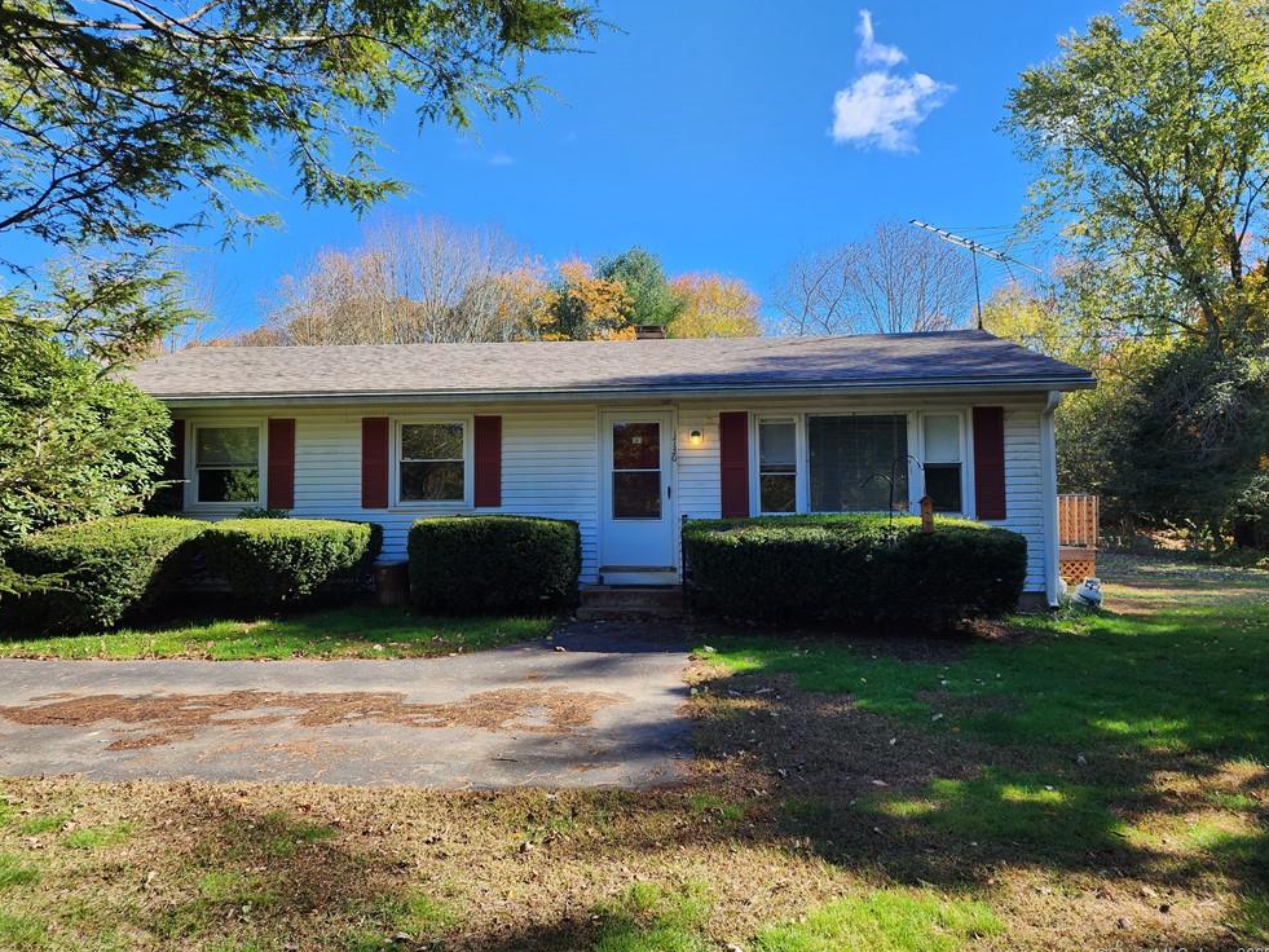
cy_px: 471
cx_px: 620
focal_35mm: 24
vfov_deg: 56.8
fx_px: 880
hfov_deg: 71.6
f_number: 1.8
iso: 12
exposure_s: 1/340
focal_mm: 6.4
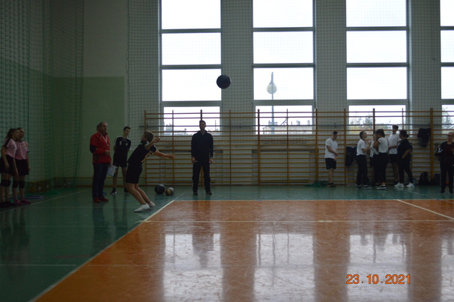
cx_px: 227
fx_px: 567
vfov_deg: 29.8
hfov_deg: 43.6
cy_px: 151
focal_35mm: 45
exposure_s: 1/500
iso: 1250
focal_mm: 30
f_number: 4.5
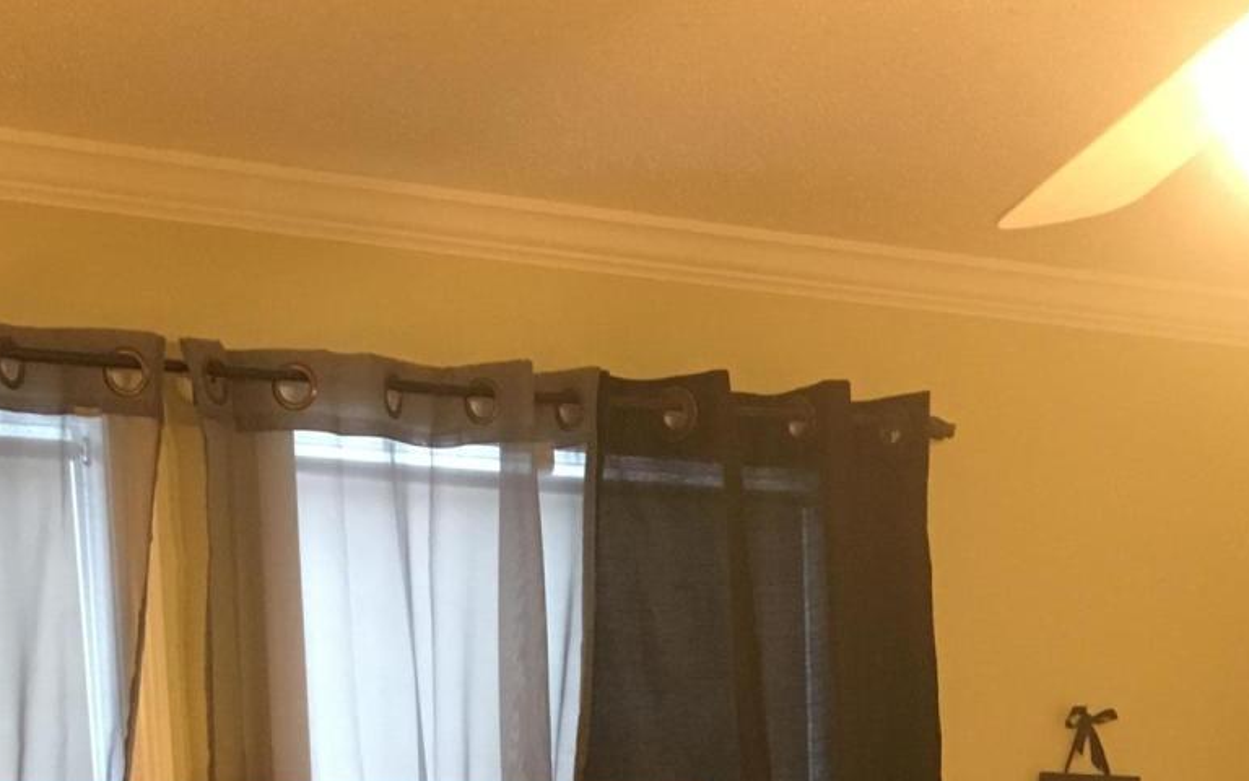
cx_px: 737
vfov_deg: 14.5
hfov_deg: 25.8
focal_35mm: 80
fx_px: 2723
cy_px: 1380
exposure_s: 1/30
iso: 125
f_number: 2.2
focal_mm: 4.15
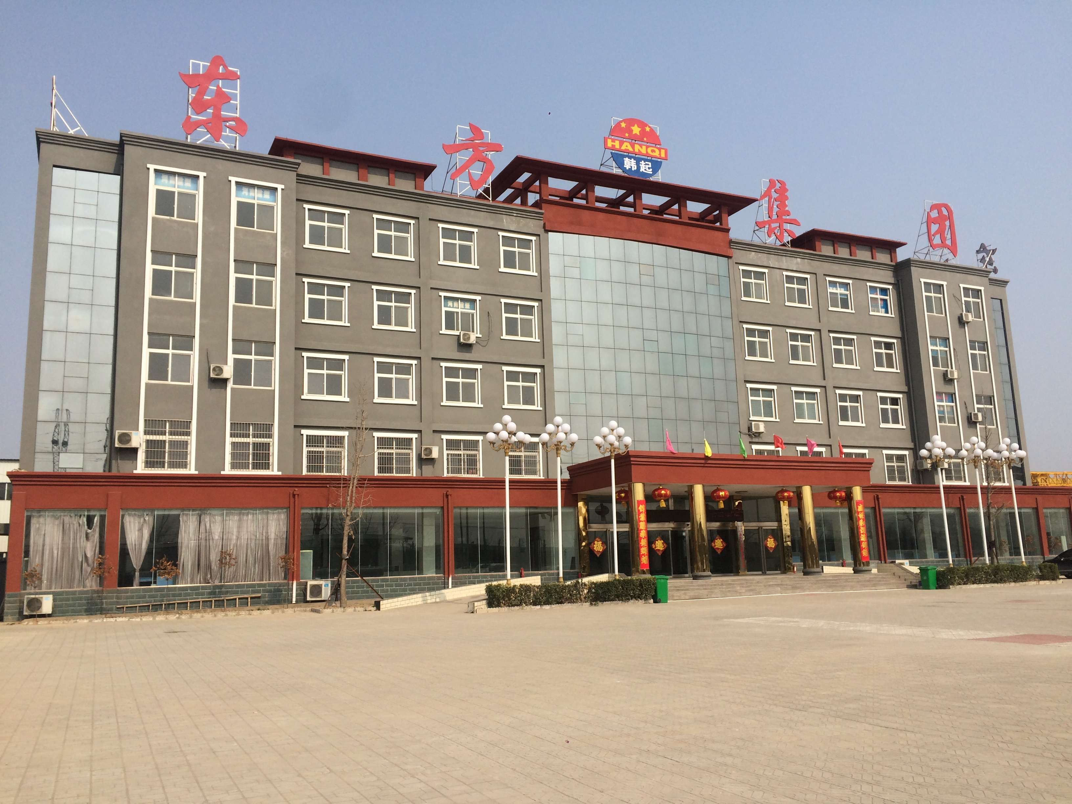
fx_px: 898
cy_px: 402
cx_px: 536
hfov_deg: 61.7
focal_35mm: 29
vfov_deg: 48.2
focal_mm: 4.15
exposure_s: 1/3425
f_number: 2.2
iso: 32
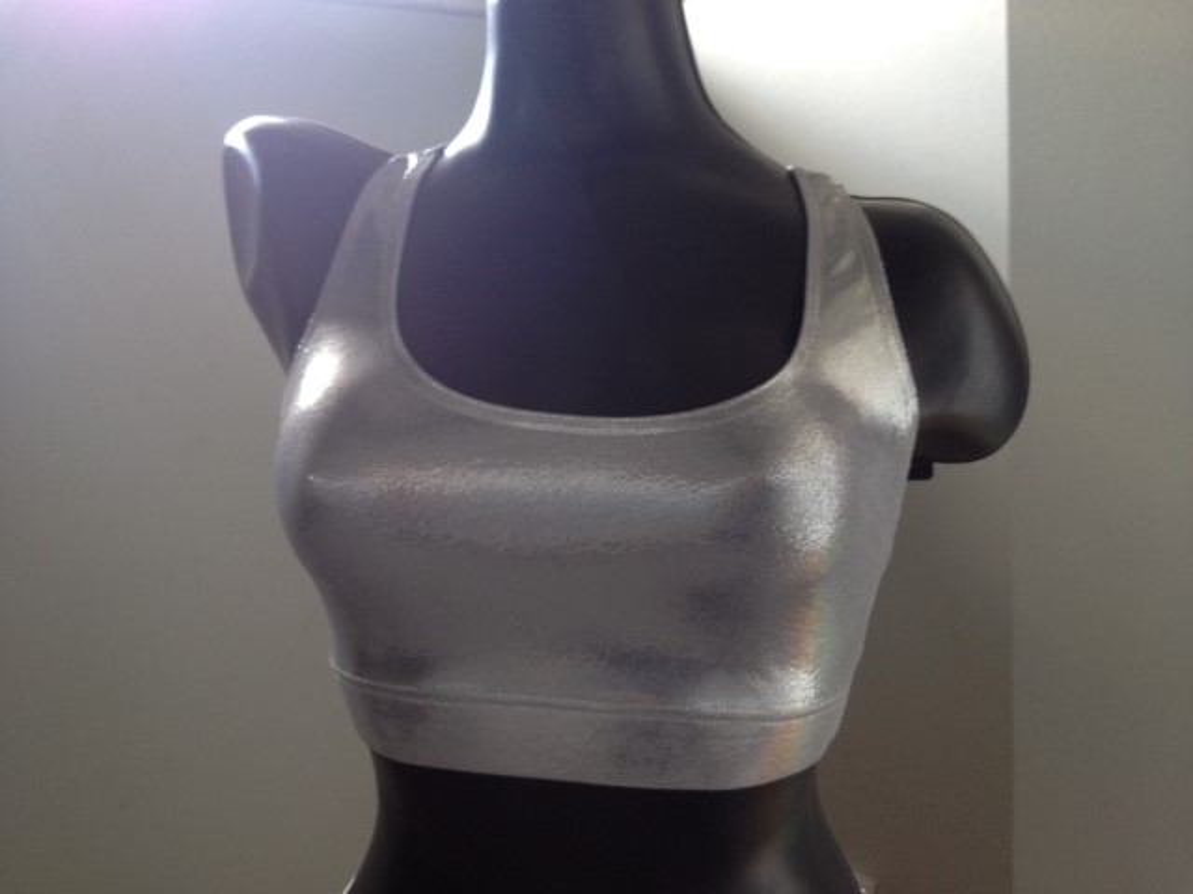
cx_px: 596
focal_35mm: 35
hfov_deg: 52.6
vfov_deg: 40.7
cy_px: 447
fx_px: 1206
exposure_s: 1/20
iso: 80
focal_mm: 4.28
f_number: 2.4
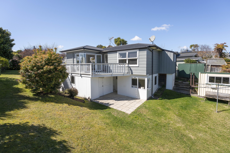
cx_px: 115
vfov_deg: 73.1
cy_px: 76
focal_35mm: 16
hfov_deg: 96.0
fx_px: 104
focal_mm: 16.2
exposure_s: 1/1600
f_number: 8
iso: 640
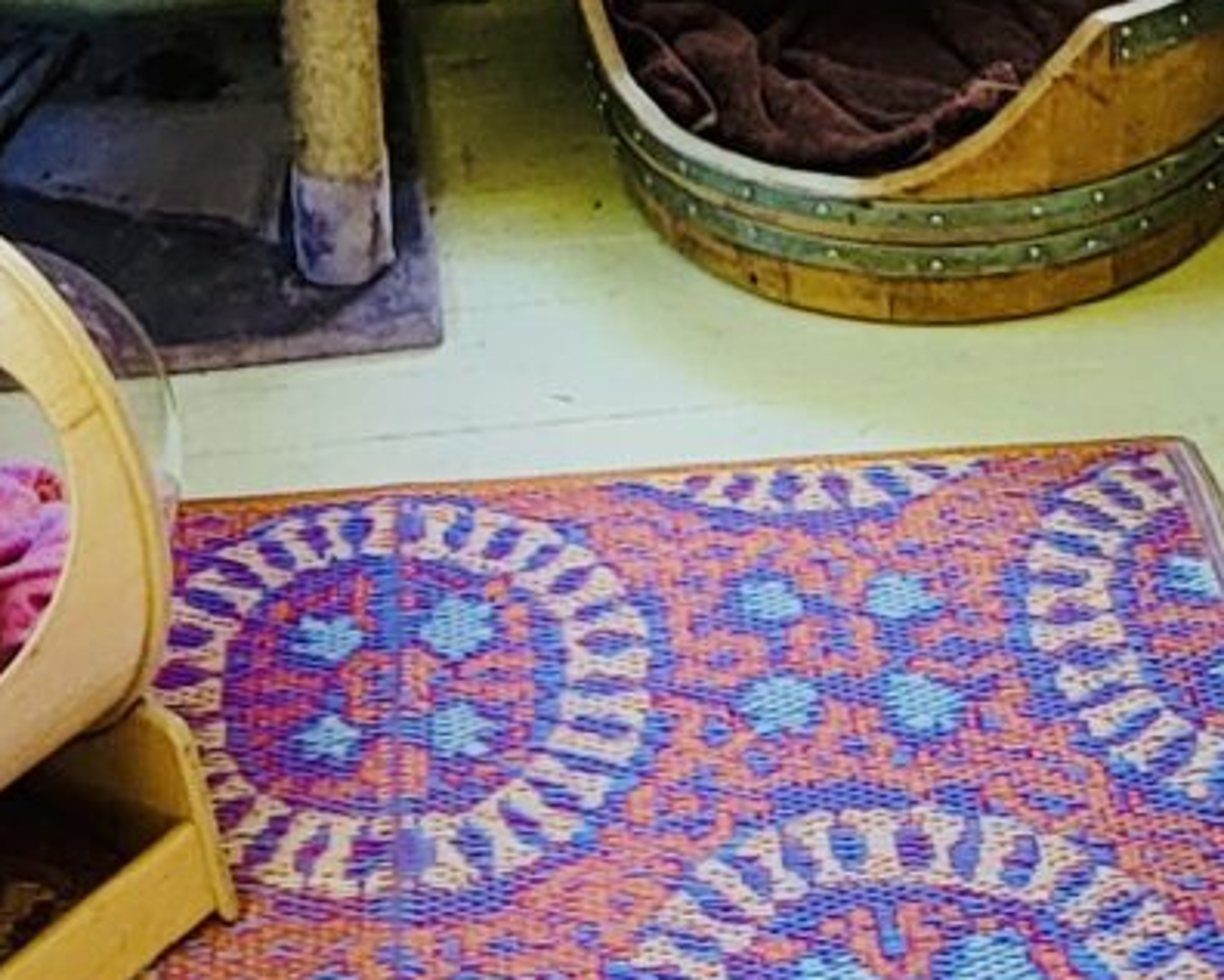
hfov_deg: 23.3
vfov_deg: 15.6
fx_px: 2971
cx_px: 584
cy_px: -856
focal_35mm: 82
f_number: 2.2
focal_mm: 2.2
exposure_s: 1/60
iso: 80
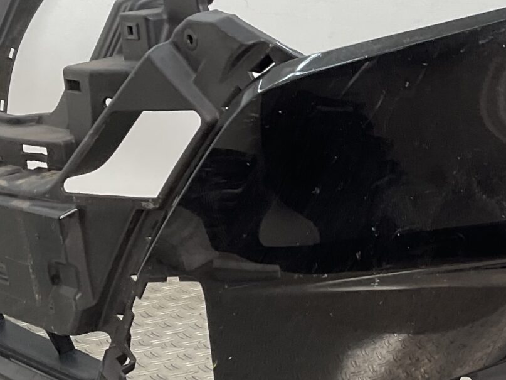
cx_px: 492
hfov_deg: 20.7
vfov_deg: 16.0
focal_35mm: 92
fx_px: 1345
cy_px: 150
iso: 16
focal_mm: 3
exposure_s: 1/105
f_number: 1.8
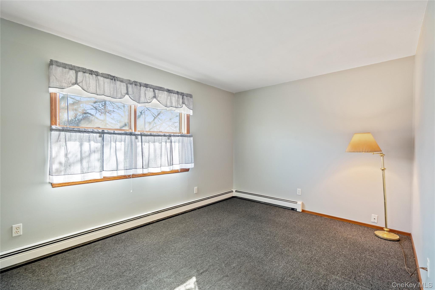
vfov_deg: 73.7
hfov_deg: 96.7
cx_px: 218
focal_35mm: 16
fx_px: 193
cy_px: 145
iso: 1000
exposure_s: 1/10
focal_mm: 16
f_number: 5
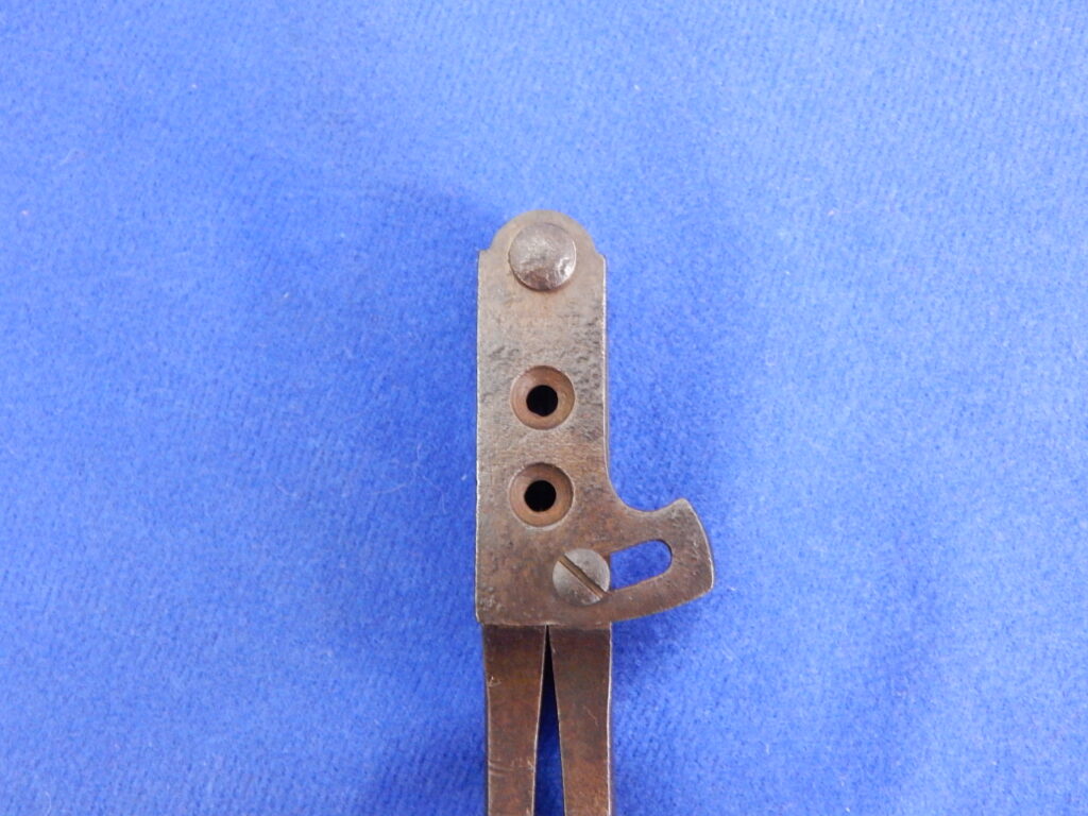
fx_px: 1352
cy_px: 408
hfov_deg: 43.9
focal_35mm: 43
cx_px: 544
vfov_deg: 33.6
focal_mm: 7.7
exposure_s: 1/6
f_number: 3.6
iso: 800
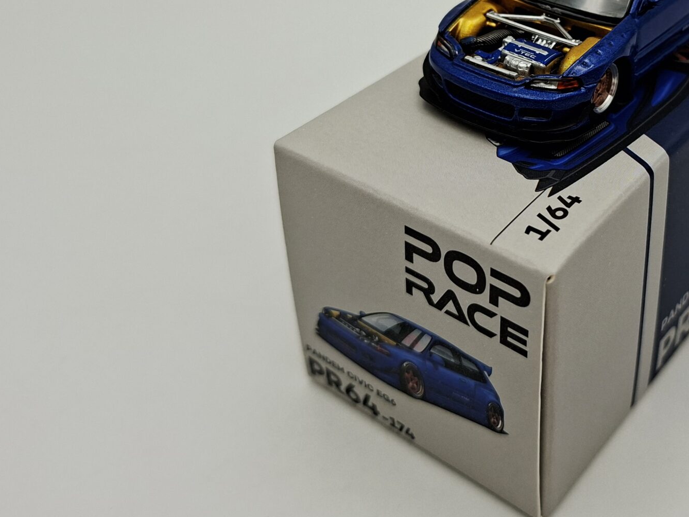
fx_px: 876
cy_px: 107
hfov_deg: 41.4
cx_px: 532
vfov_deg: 32.0
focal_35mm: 44
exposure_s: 1/405
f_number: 1.8
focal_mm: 5.54
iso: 50
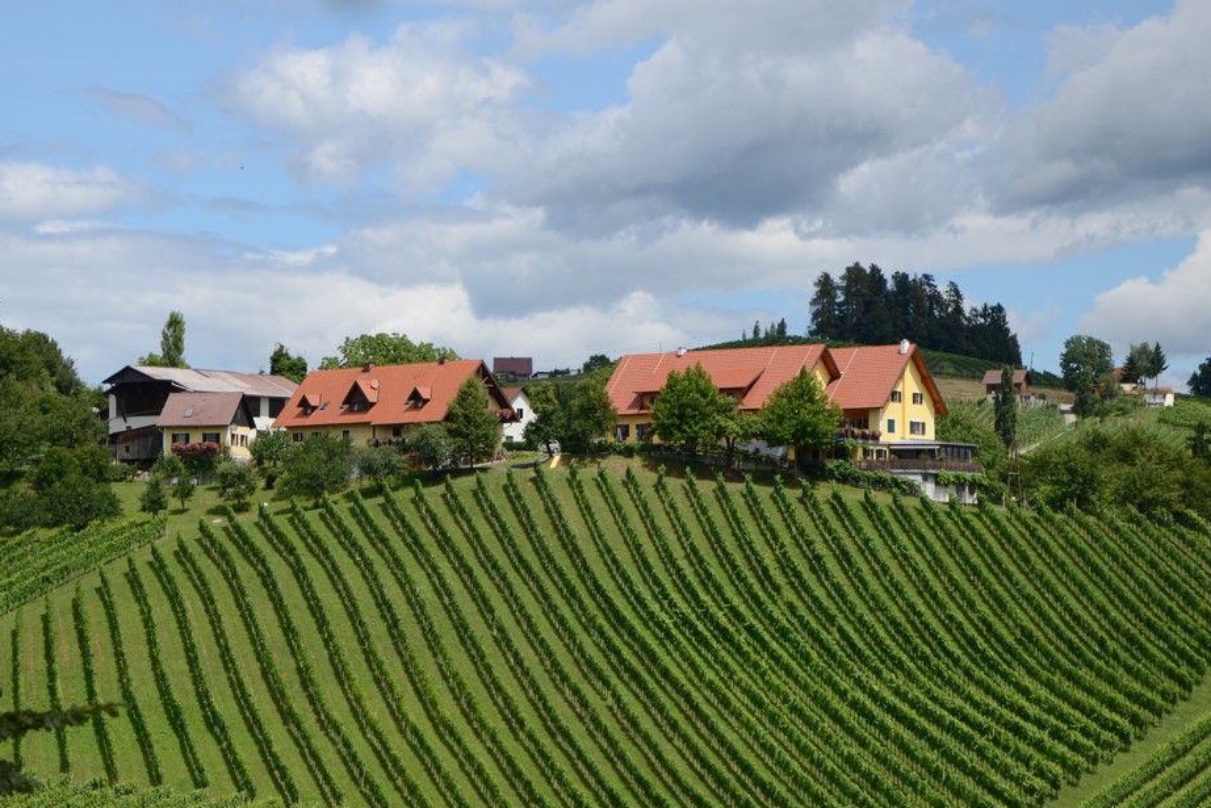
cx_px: 573
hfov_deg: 16.5
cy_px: 422
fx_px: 4172
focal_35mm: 124
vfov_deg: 11.1
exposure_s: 1/640
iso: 100
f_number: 6.3
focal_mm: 62
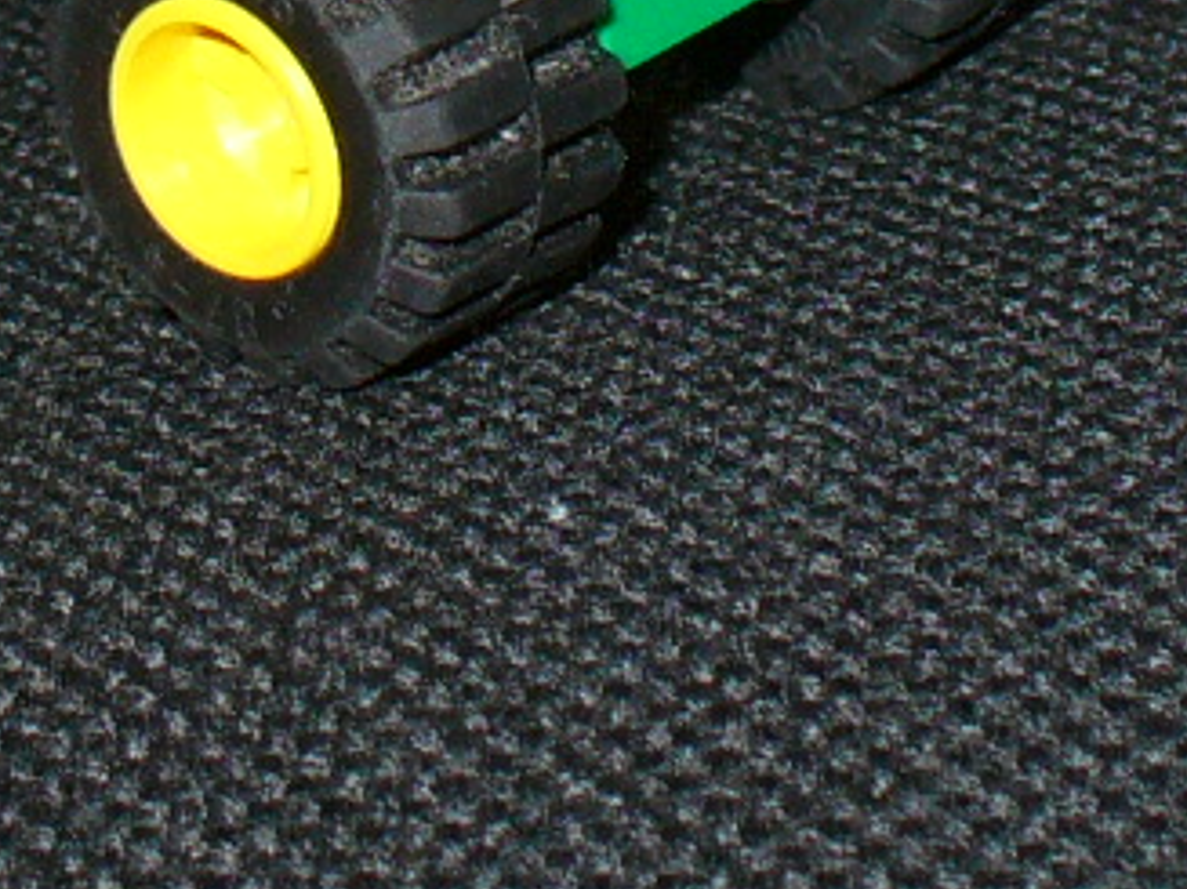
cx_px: 378
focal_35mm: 181
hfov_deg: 10.9
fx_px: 6204
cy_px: -751
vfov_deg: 7.9
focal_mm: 6.1
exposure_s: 1/60
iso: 100
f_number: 2.8
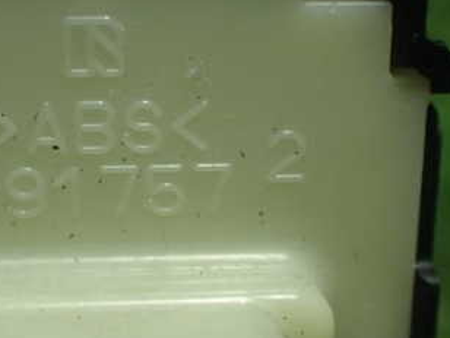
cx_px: 124
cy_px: 126
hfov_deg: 26.1
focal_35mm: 74
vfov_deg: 19.9
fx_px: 962
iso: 500
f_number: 2.7
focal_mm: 6.83
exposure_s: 1/40
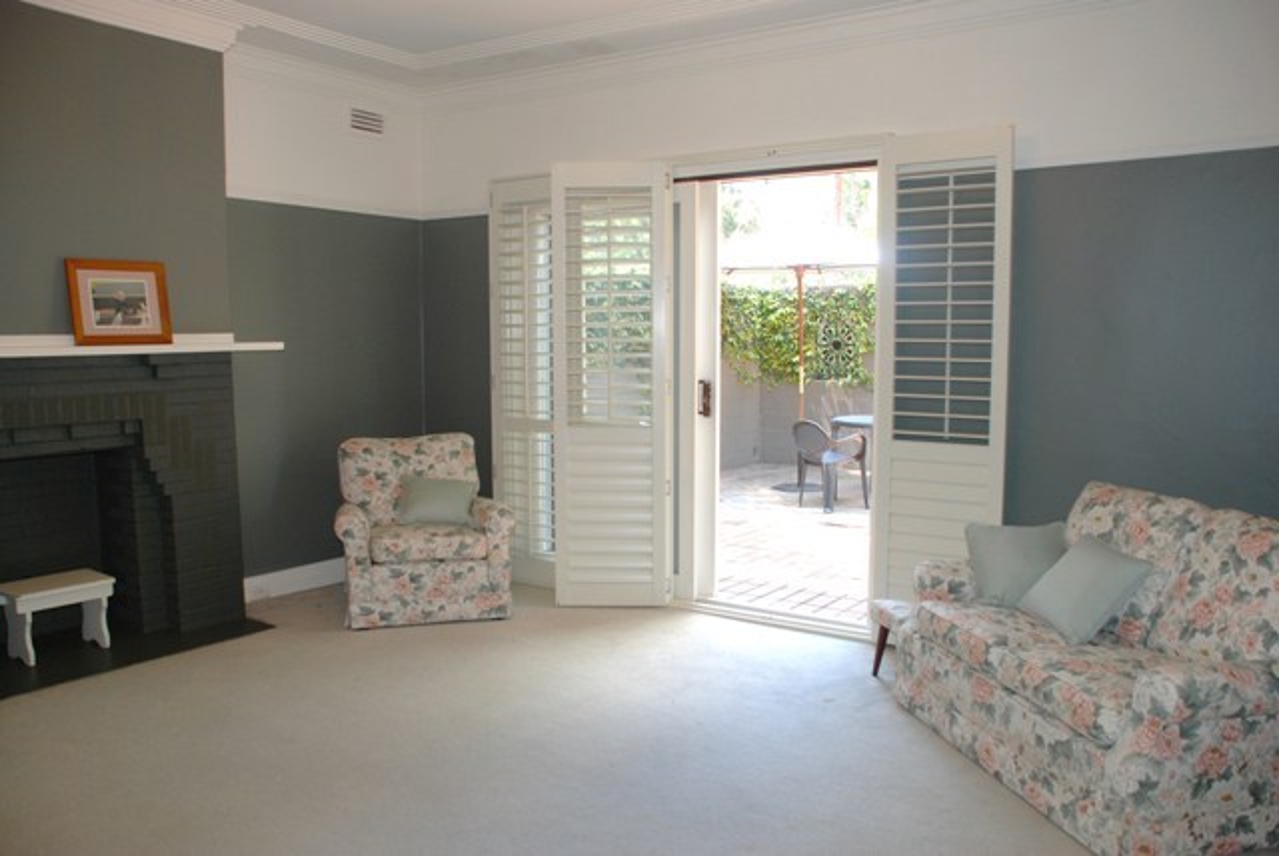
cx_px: 640
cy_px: 428
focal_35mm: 30
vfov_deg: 43.7
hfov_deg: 61.9
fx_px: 1067
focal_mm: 20
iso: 200
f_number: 3.8
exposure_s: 1/60
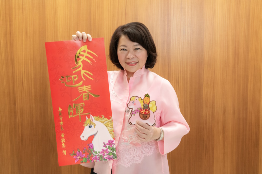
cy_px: 87
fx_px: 320
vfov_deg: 30.5
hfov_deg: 44.5
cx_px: 131
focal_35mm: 44
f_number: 4
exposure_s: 1/320
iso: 1600
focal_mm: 44
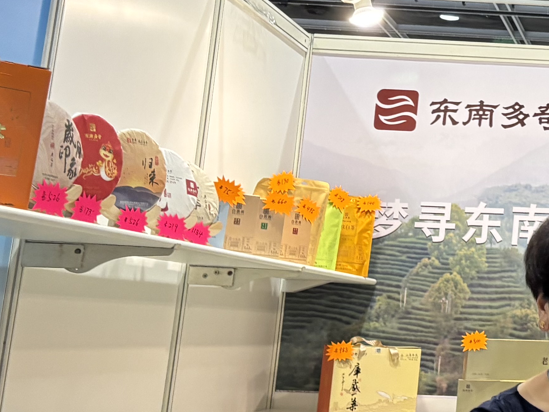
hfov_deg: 20.3
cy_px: 62
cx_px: 784
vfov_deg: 17.2
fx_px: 1348
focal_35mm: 85
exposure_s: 1/89
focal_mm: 5.96
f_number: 1.6
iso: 125
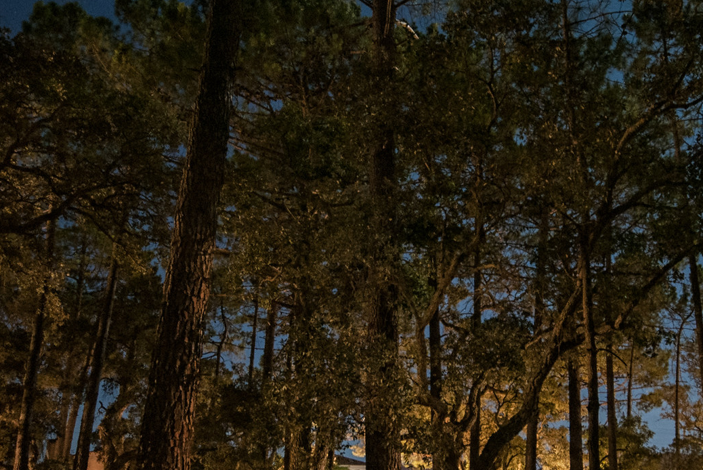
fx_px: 746
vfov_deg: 34.7
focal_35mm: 38
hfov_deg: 50.1
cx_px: 425
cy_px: 301
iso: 200
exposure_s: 20
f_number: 9
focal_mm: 11
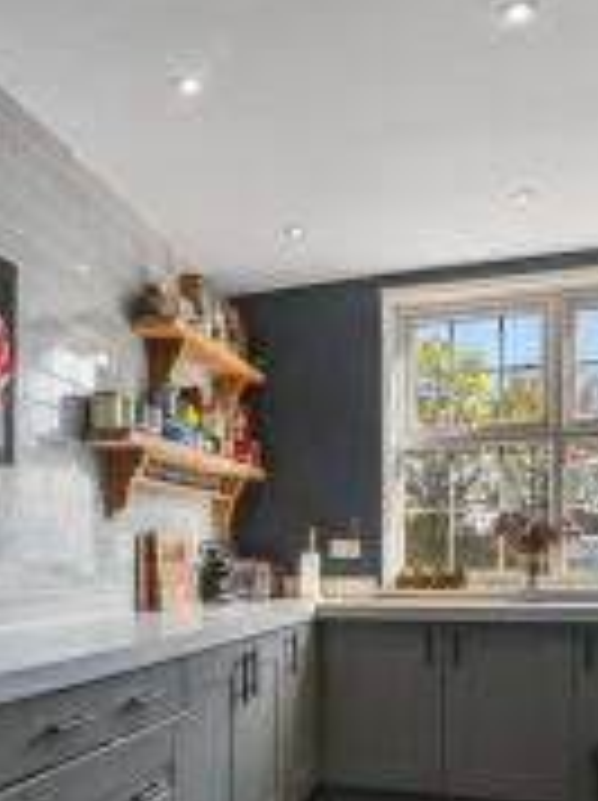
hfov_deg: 39.1
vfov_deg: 50.3
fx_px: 831
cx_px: 193
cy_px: 547
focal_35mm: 36
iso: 400
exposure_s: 1/3
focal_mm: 14
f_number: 8
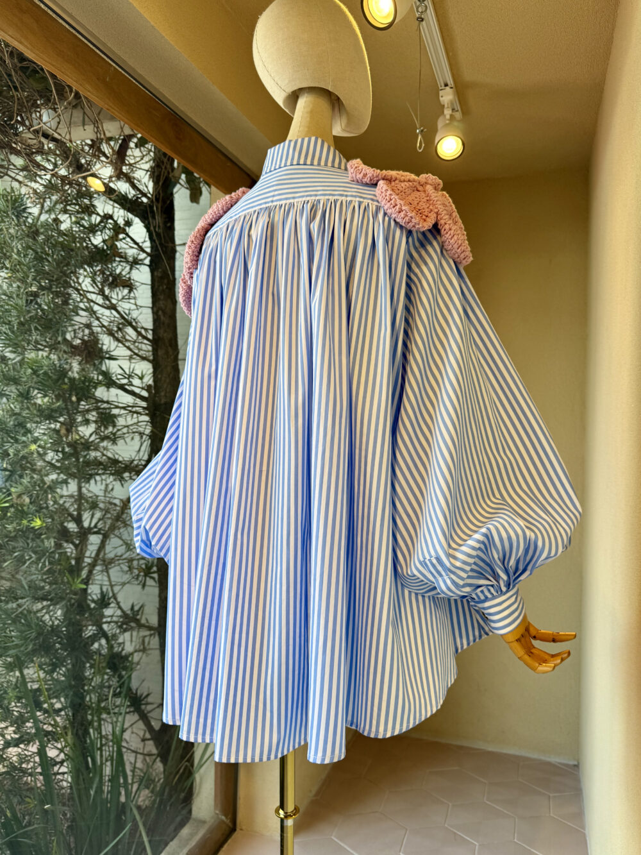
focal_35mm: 24
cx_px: 320
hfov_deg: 56.8
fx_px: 592
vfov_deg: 71.6
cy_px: 428
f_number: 1.78
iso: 64
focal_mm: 6.76
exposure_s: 1/293
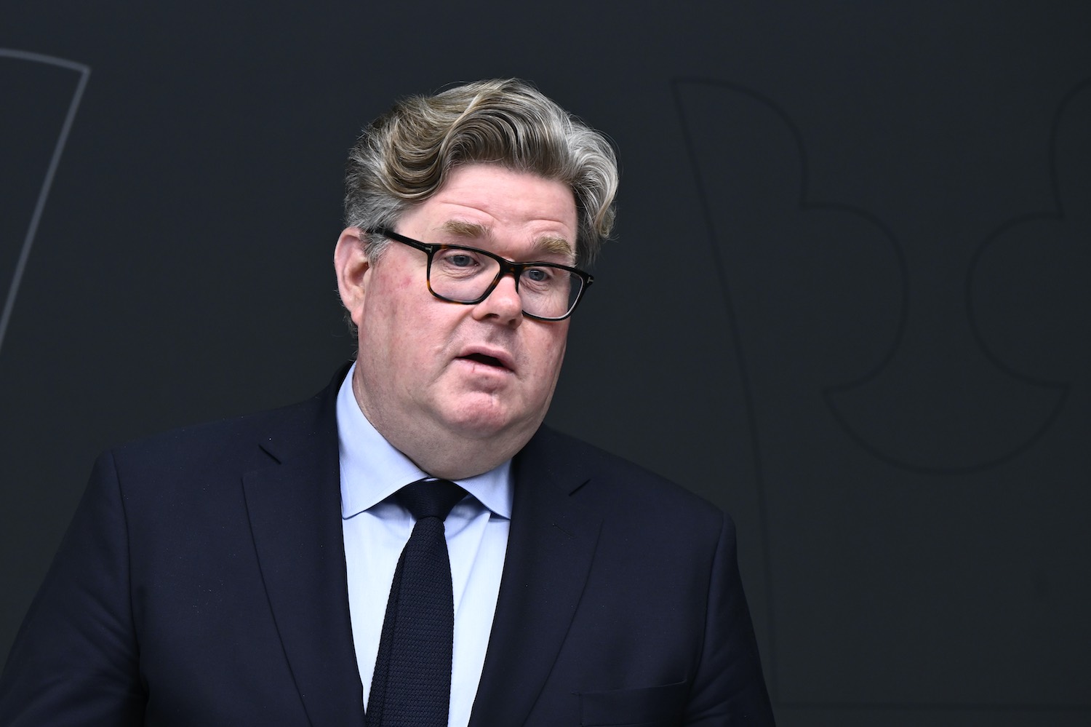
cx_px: 546
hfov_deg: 10.3
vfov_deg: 6.9
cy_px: 364
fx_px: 6059
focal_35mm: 200
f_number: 6.3
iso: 1250
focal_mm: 200
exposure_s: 1/125
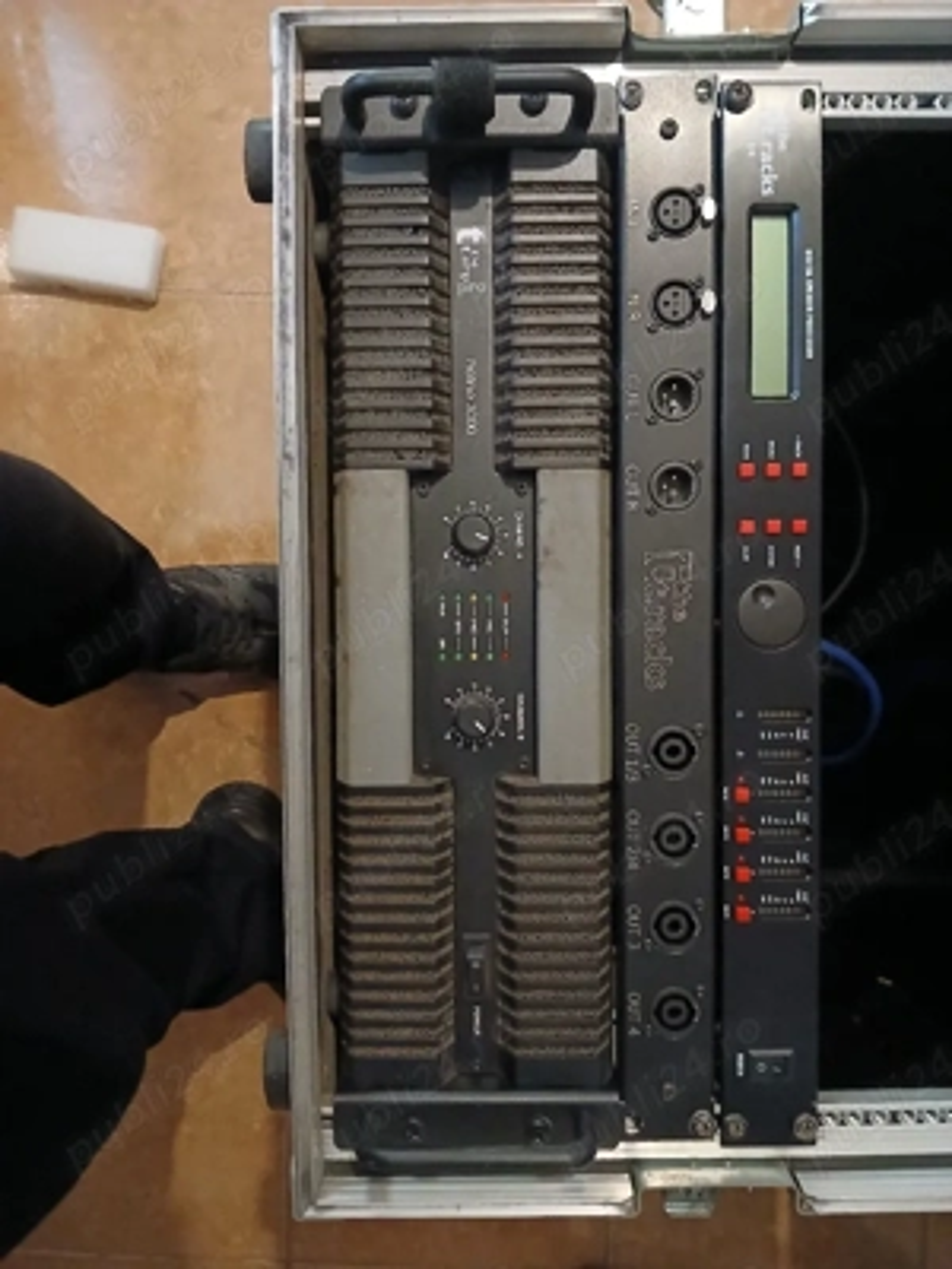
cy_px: 634
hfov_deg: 53.1
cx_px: 476
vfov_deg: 67.3
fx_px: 953
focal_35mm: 26
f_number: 1.8
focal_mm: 3.98
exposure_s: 1/16.7
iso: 1000
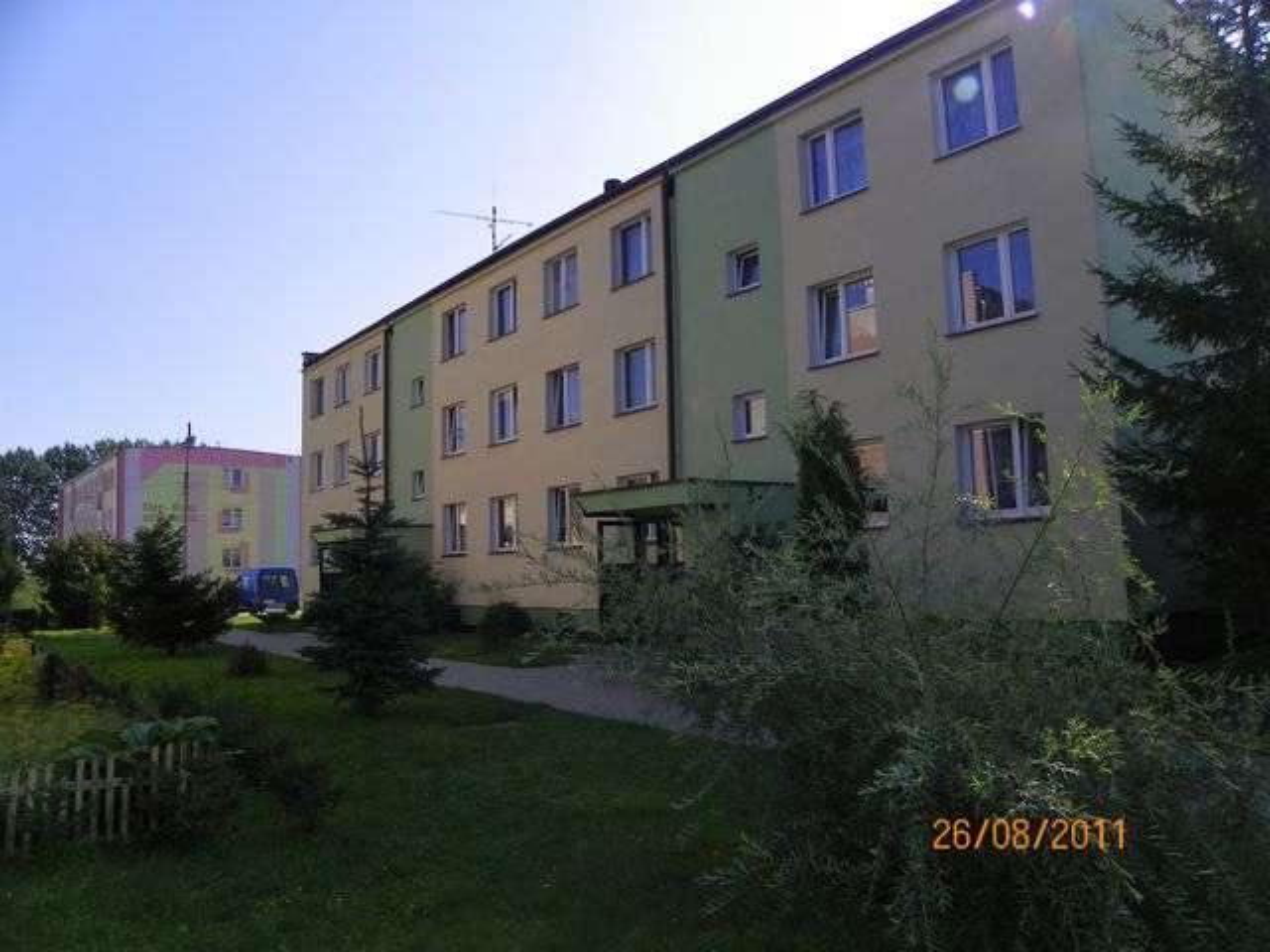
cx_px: 635
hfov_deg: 67.3
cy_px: 476
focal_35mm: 26
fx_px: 954
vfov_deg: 53.1
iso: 64
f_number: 4.5
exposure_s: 1/400
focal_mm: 4.6
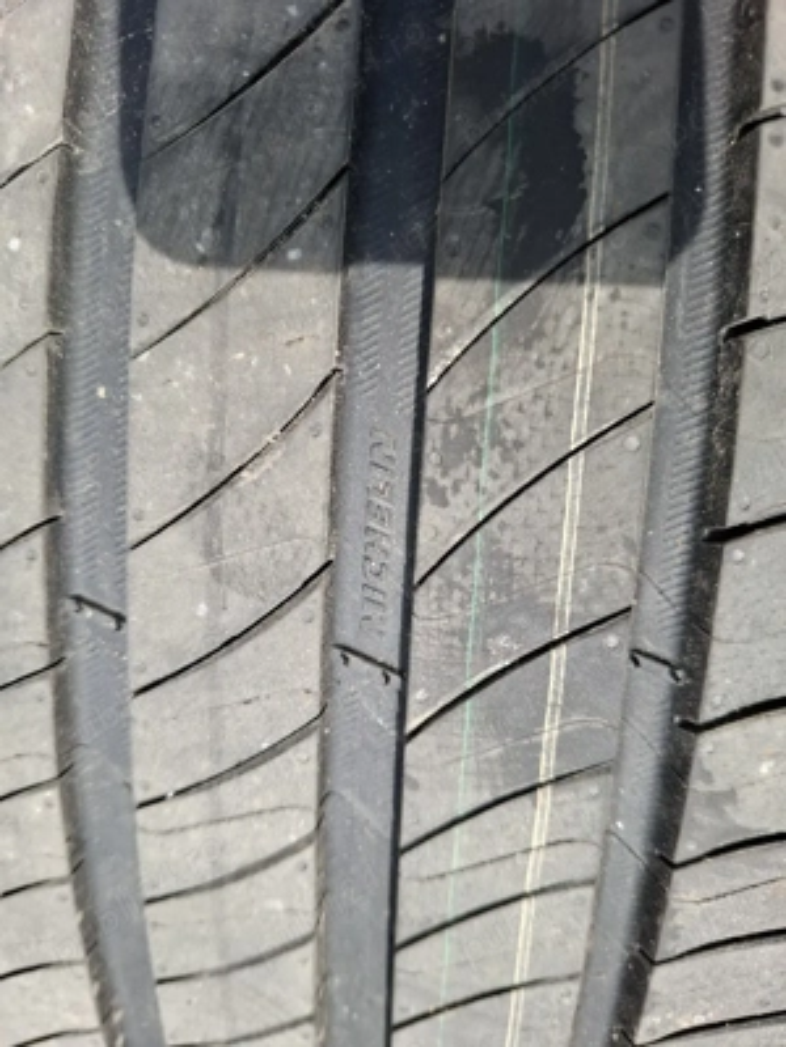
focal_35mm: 23
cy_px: 524
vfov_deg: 73.9
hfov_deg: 58.9
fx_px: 696
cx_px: 393
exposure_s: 1/323
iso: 50
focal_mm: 5.54
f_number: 1.8
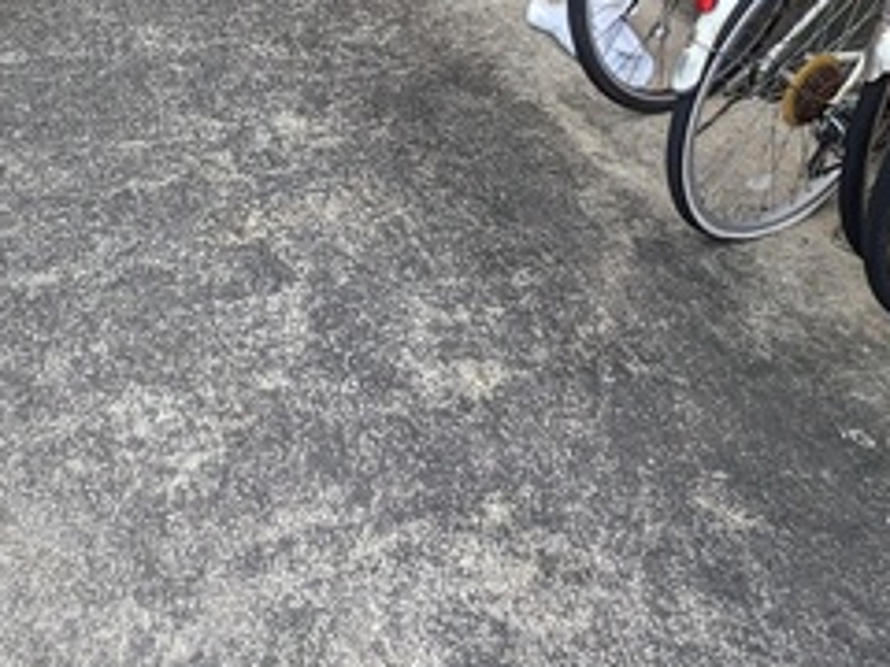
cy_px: -211
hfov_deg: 33.9
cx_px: 258
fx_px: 1440
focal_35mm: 56
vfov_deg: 23.0
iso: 48
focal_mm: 1.83
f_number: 2.2
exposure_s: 1/157
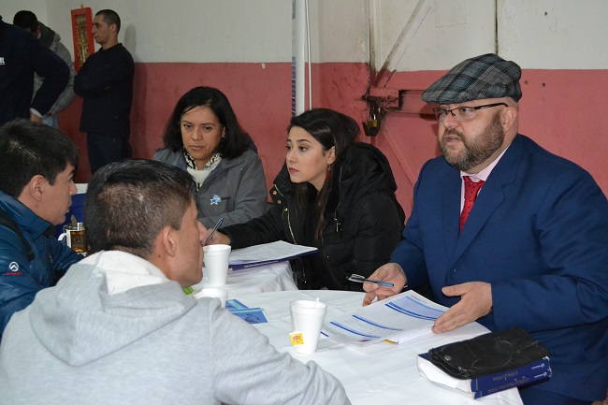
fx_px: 810
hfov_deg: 41.1
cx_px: 304
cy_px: 202
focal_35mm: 48
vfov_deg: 28.1
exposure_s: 1/60
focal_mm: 32
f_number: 4.8
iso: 3200
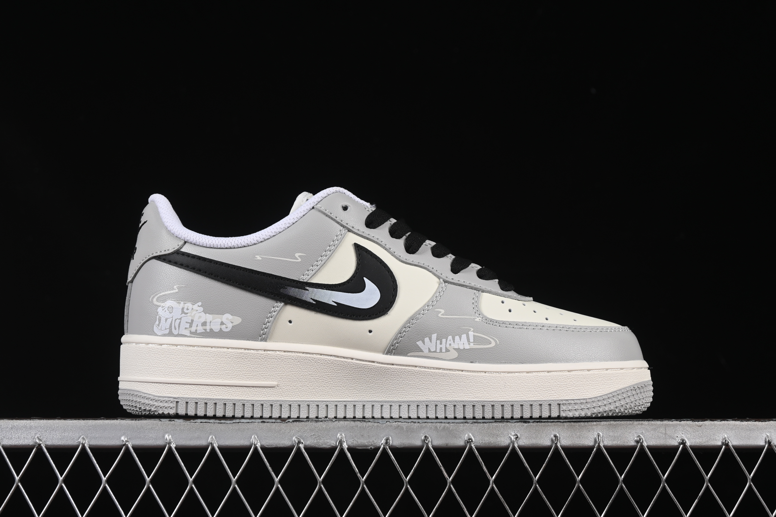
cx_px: 388
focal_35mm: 75
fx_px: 1617
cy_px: 258
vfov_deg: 18.2
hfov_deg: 27.0
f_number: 8
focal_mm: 50
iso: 160
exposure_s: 1/80
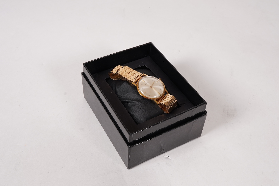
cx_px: 140
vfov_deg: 29.9
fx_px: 349
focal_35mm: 45
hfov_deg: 43.6
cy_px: 93
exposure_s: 1/160
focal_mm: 30
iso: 400
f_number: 22
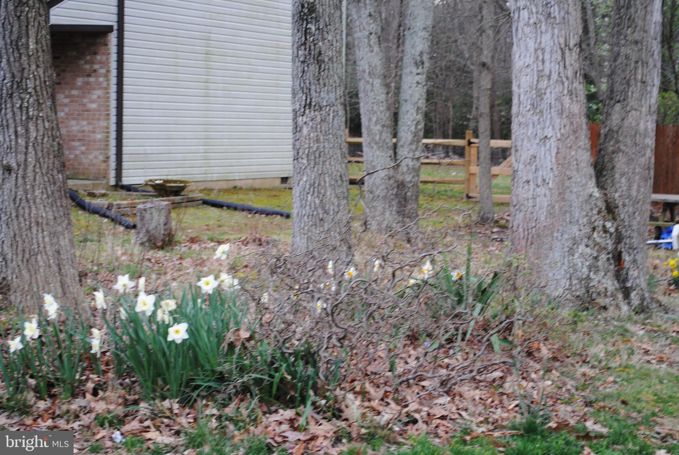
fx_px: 1558
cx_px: 340
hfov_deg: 24.6
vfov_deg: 16.6
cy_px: 228
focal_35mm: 82
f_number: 5.6
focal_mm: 55
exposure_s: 1/25
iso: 400
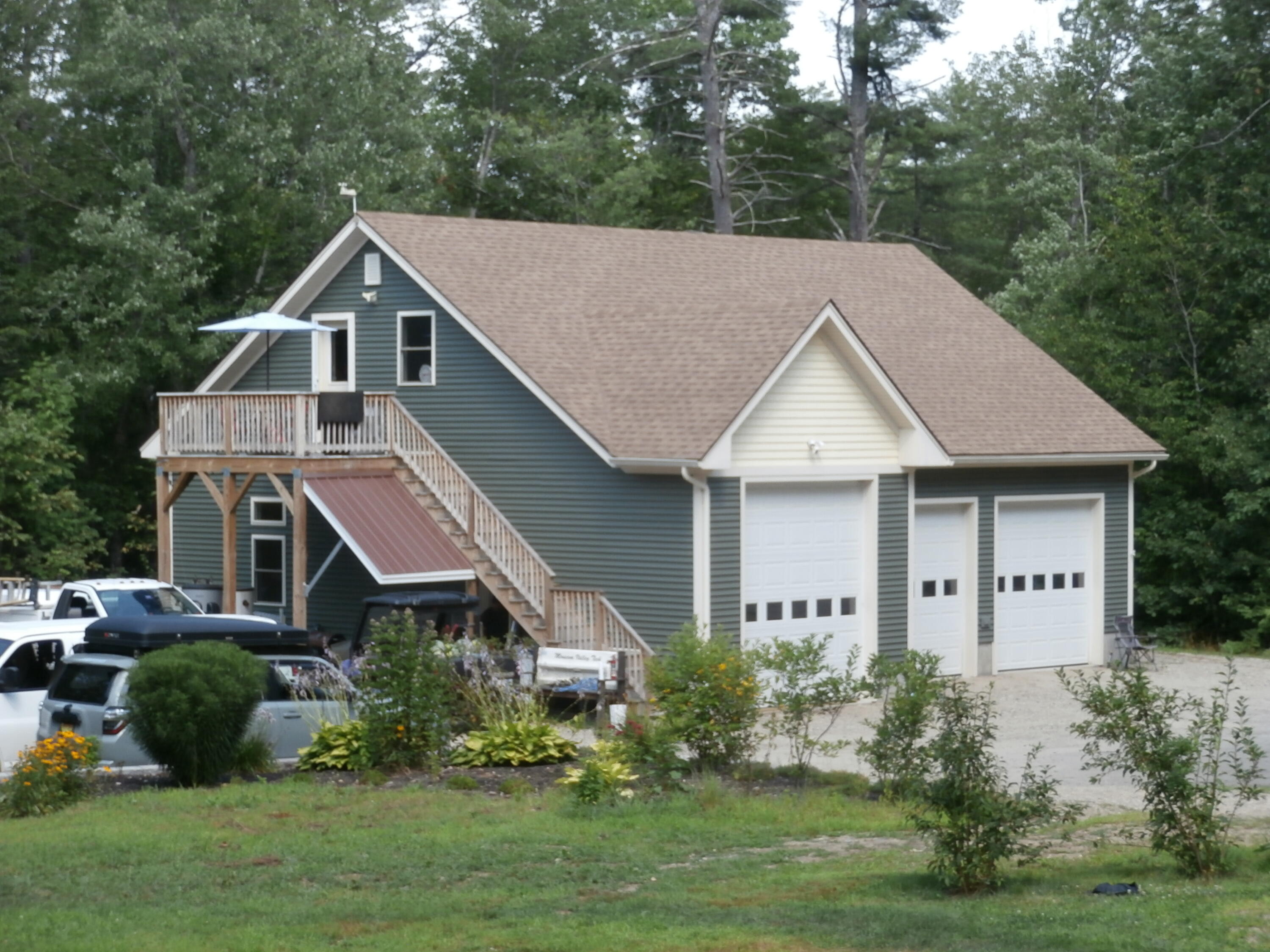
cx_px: 635
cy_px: 476
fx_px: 3155
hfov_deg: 22.8
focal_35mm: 86
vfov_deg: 17.2
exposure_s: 1/160
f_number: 5
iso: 100
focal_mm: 15.16
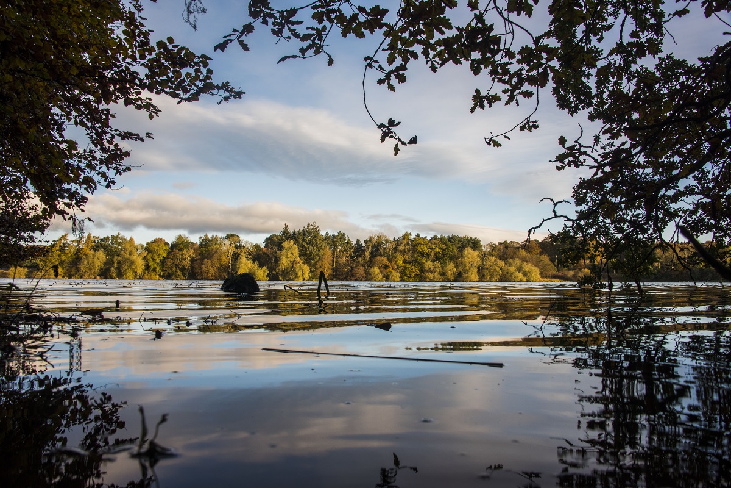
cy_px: 244
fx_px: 569
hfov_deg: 65.5
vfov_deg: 46.4
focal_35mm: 28
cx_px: 366
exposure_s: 1/80
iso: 400
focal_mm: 28
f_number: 11
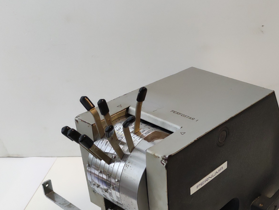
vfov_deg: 29.4
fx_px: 395
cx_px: 222
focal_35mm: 49
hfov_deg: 37.5
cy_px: 149
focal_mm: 5.43
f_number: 1.89
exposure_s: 1/50
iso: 553
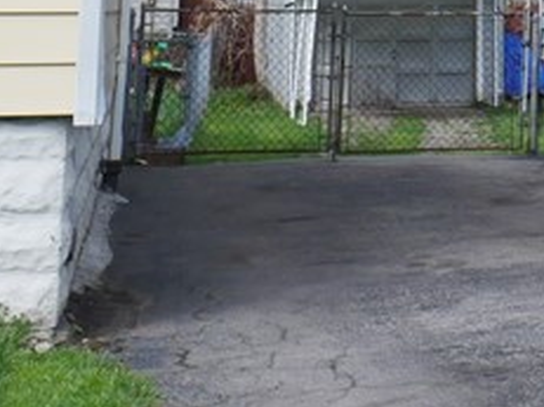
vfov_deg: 9.9
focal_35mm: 142
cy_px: -296
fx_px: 2230
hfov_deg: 11.9
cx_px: 1187
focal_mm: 16
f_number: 6.3
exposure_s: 1/320
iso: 200
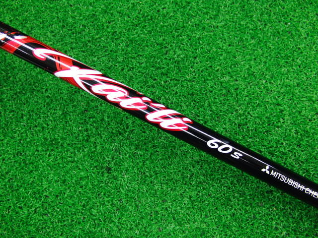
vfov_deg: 38.7
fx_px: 340
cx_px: 159
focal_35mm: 37
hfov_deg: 50.1
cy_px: 119
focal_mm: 6.42
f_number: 3.6
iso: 400
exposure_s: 1/30
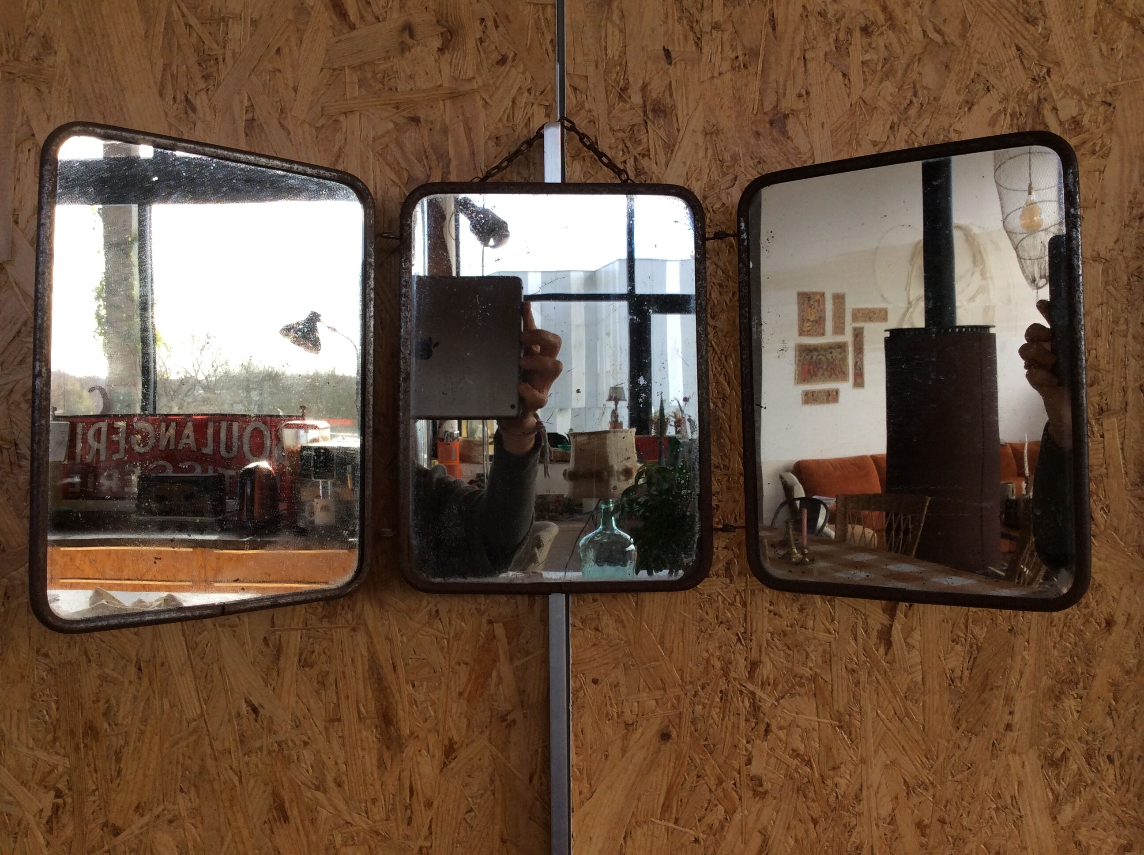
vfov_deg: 44.1
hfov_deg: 56.9
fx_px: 1056
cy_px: 428
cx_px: 572
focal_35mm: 32
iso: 32
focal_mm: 3.3
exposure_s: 1/234
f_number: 2.4
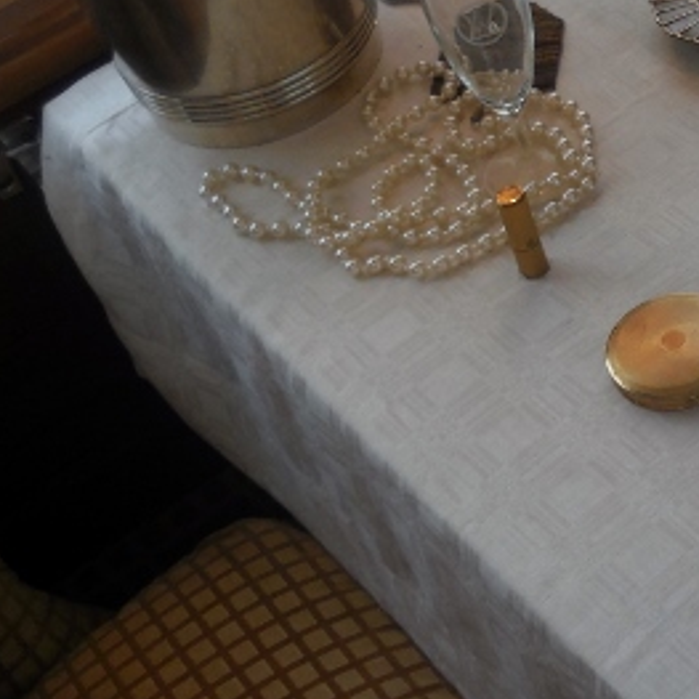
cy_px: 165
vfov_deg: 20.5
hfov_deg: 19.5
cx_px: 837
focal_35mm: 84
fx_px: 1919
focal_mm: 7
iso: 125
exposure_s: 1/30
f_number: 3.9
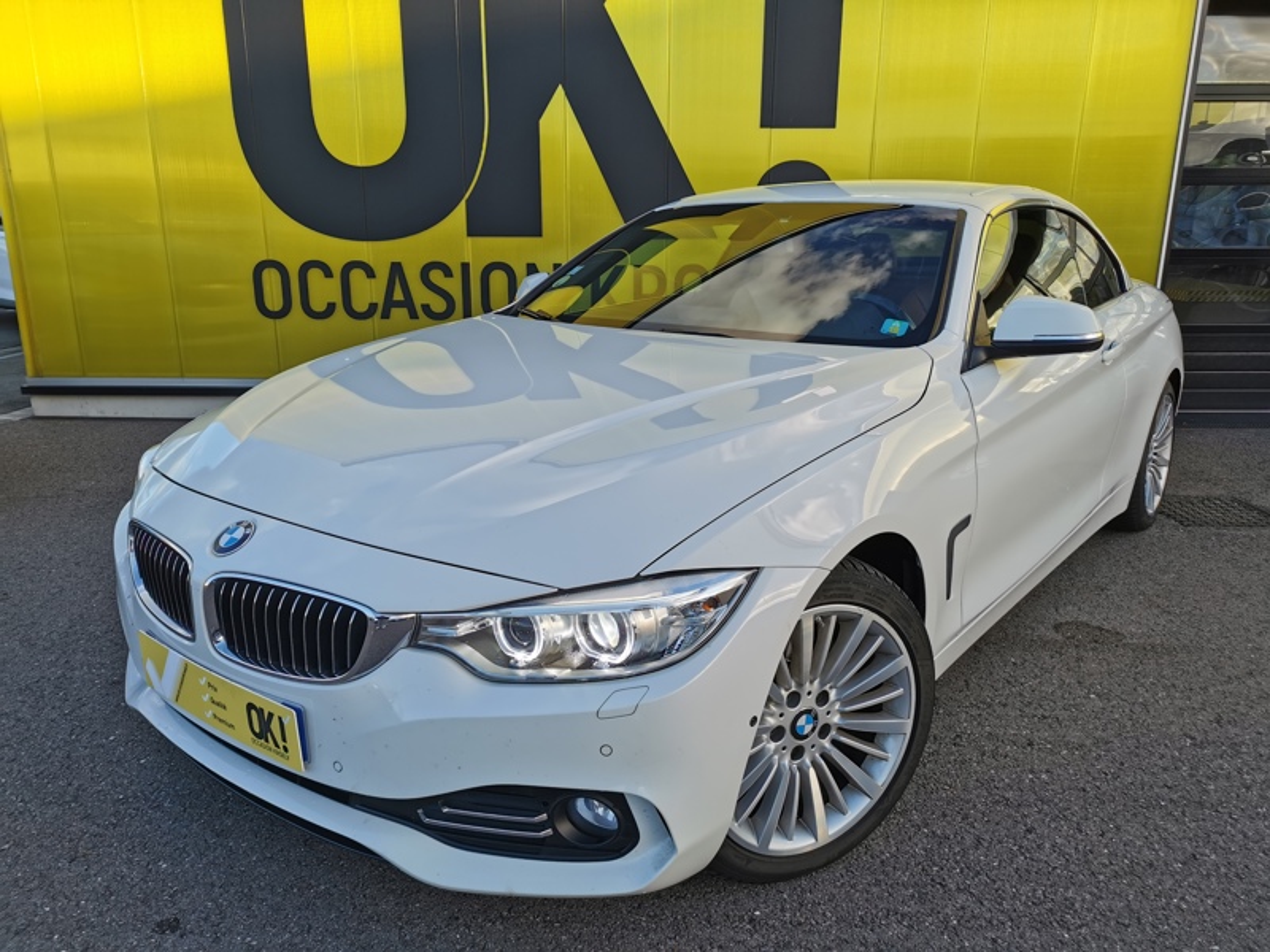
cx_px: 635
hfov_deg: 65.3
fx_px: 991
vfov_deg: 51.4
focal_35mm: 27
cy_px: 476
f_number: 1.8
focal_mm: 5.58
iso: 50
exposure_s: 1/1037
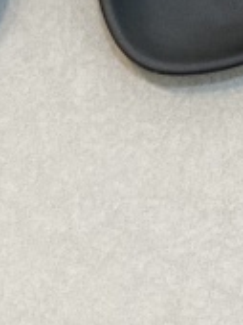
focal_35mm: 245
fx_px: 2299
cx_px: 38
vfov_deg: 7.9
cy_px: -201
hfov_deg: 6.0
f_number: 2
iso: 160
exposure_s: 1/100
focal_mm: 6
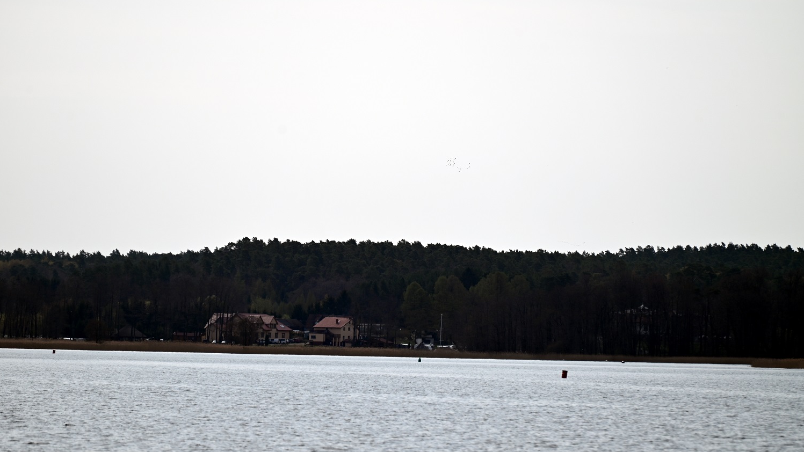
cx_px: 402
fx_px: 6715
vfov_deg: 3.9
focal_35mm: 315
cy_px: 236
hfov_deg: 6.9
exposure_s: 1/1250
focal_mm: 300
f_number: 6.3
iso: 100
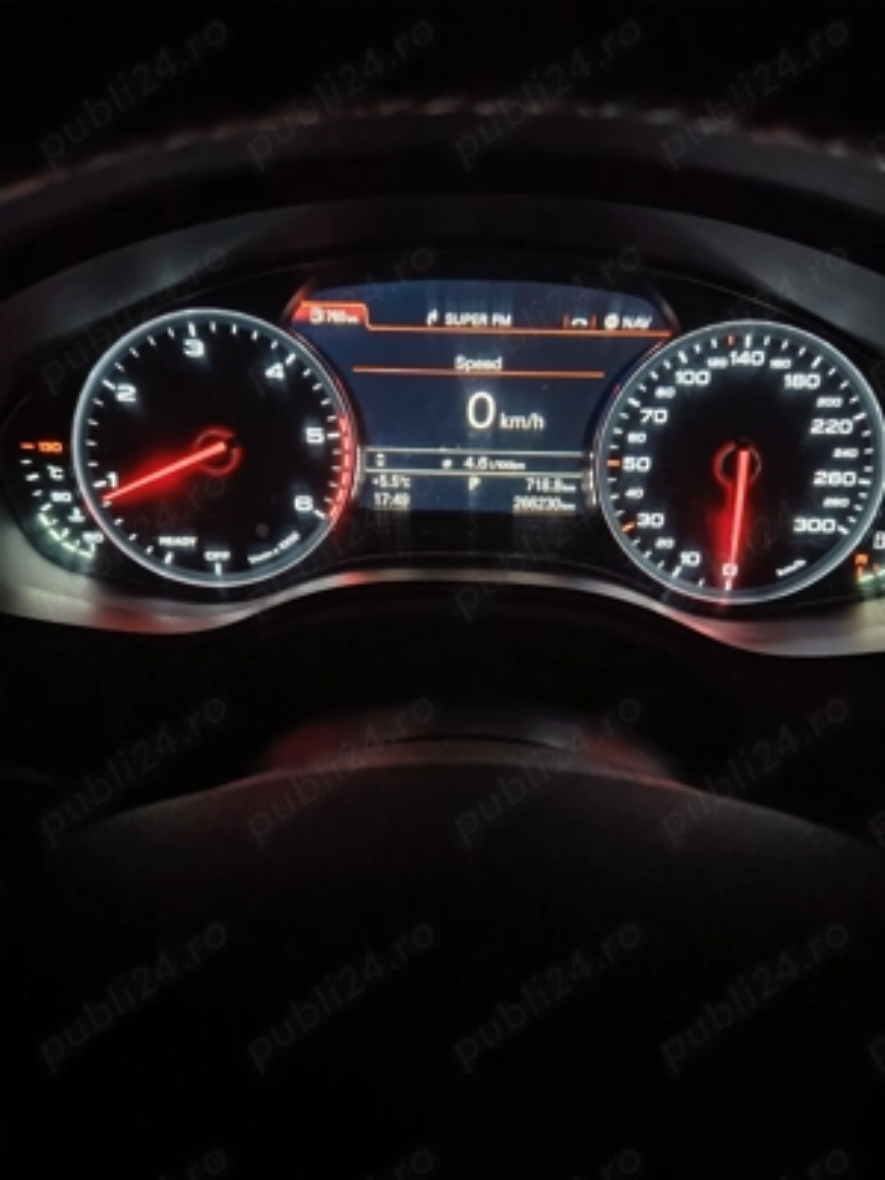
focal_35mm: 24
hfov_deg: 56.8
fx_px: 818
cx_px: 442
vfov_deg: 71.6
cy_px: 590
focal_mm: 5.25
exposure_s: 1/16.7
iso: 19648
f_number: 1.75
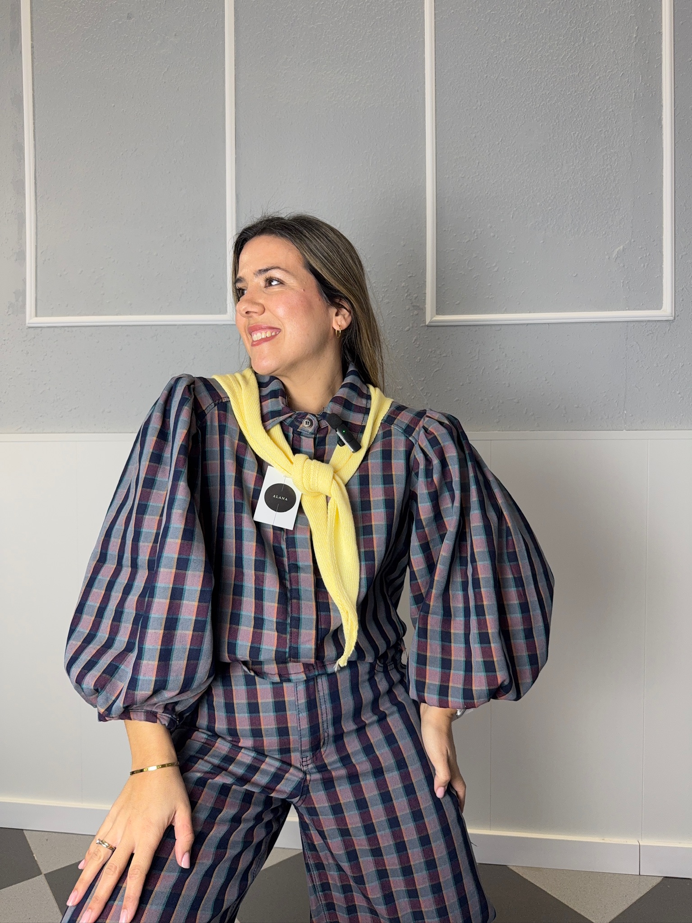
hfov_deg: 56.8
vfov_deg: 71.6
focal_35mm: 24
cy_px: 462
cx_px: 346
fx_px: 640
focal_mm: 6.76
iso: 100
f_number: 1.78
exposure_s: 1/100
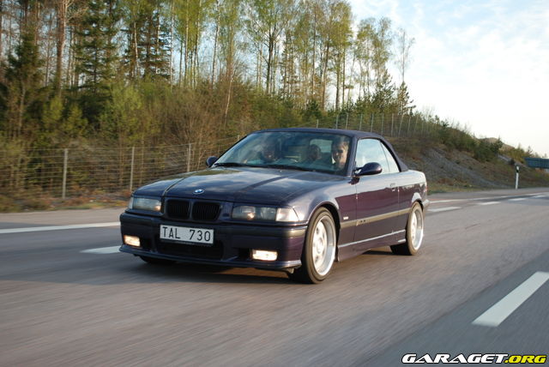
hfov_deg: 38.8
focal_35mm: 51
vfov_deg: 26.5
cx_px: 274
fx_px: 778
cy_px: 184
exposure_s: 1/125
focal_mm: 34
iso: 125
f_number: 5.6
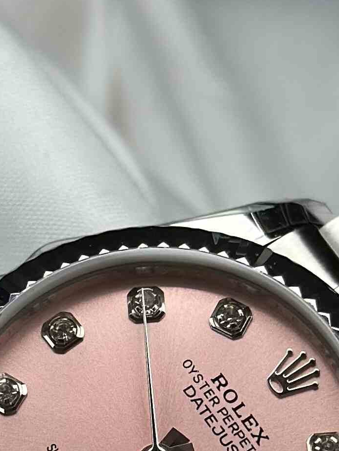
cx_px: 147
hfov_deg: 10.2
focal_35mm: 145
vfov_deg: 13.4
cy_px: 468
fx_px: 1892
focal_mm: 6.86
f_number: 1.78
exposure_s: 1/1721
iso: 80
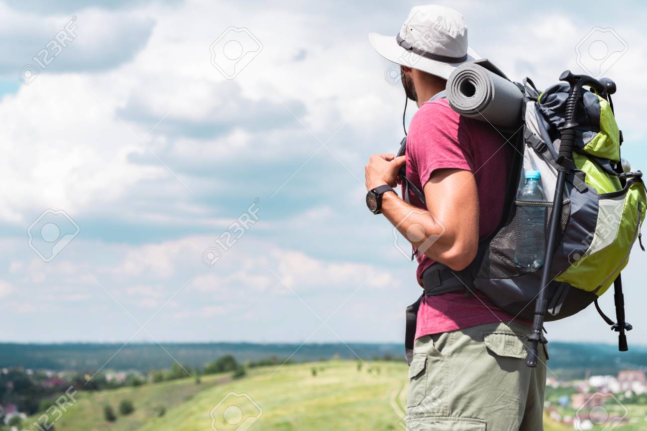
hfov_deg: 35.6
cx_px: 324
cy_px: 216
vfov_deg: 24.2
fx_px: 1006
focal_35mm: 56
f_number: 4
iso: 100
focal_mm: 56
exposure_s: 1/1250
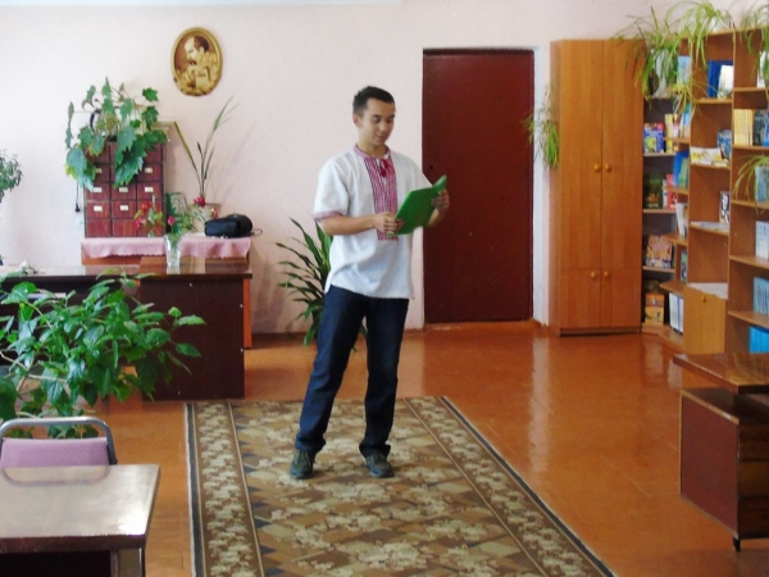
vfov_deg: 31.5
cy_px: 288
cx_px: 384
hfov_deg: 41.2
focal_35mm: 46
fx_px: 1022
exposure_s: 1/10
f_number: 4.1
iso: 400
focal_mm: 8.2
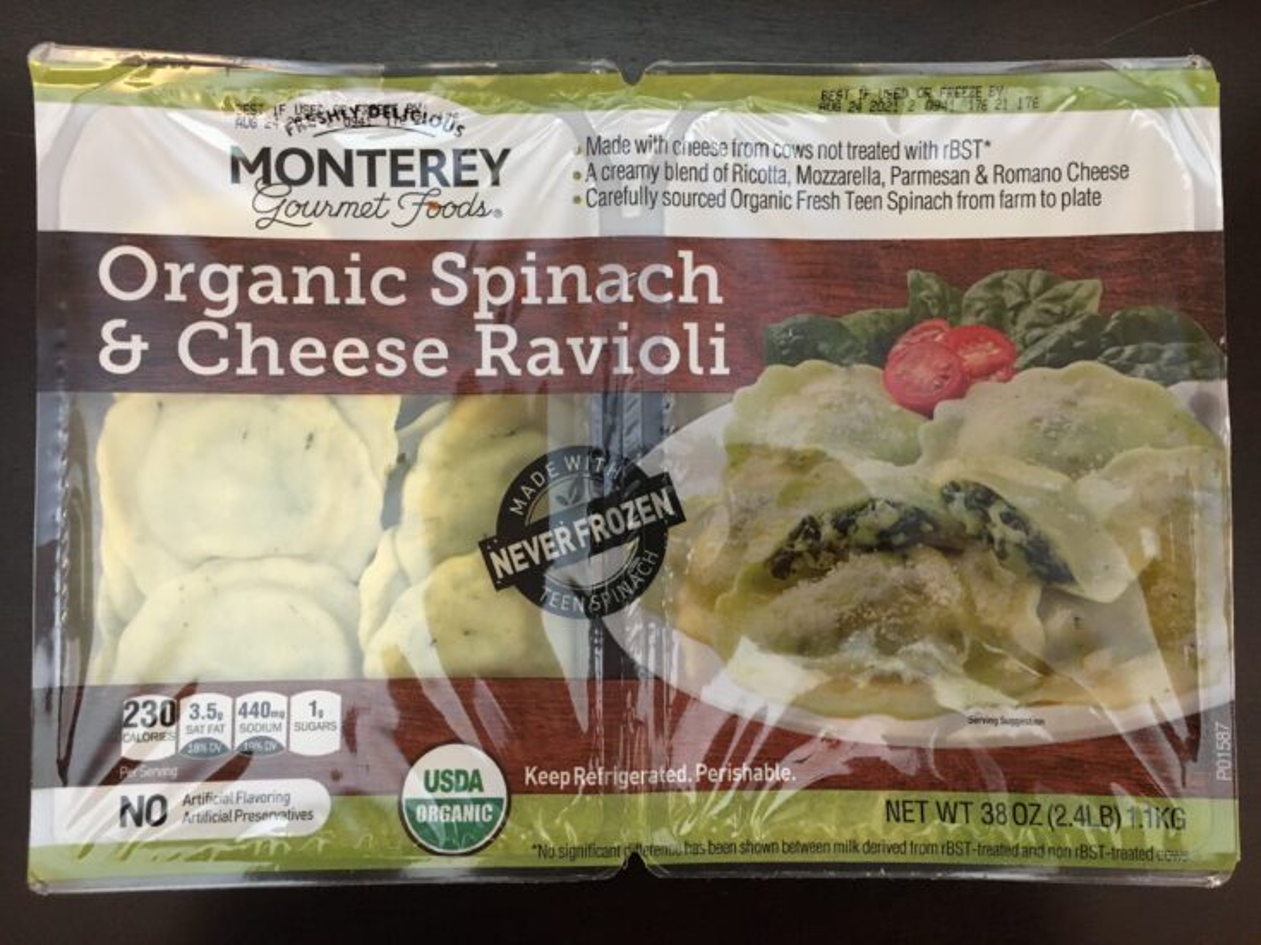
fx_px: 1056
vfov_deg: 48.2
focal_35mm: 29
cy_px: 472
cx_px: 630
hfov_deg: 61.7
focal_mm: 4.15
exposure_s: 1/24
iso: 200
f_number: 2.2
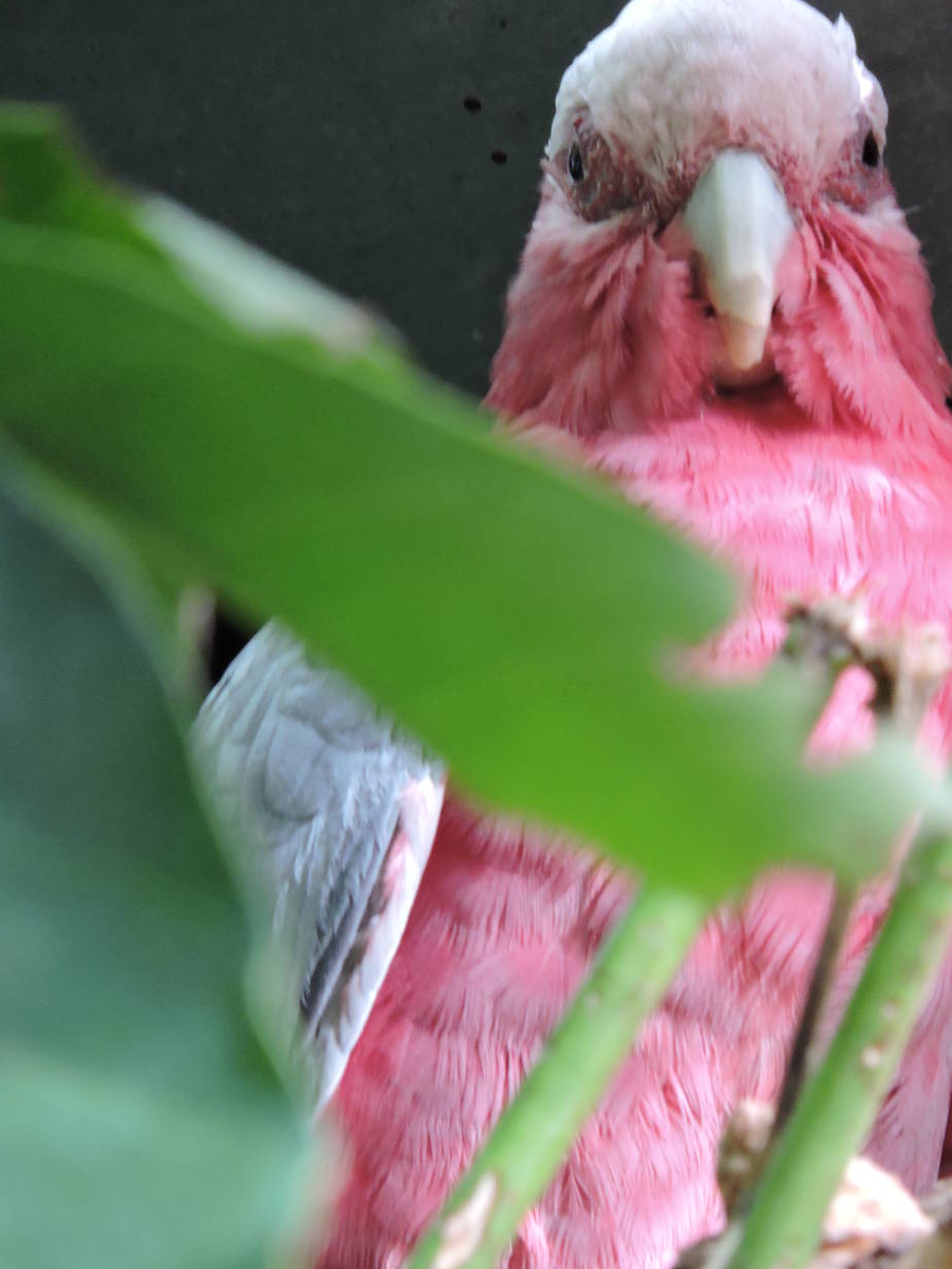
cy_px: 696
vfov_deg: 2.0
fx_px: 35606
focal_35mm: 971
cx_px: 601
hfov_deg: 1.5
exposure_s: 1/125
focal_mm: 133.8
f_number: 5.1
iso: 400
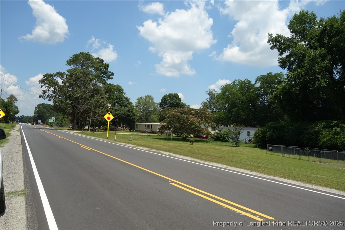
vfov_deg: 46.4
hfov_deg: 65.5
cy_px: 115
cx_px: 172
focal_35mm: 28
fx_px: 268
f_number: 4.5
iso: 125
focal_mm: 10.4
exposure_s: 1/800
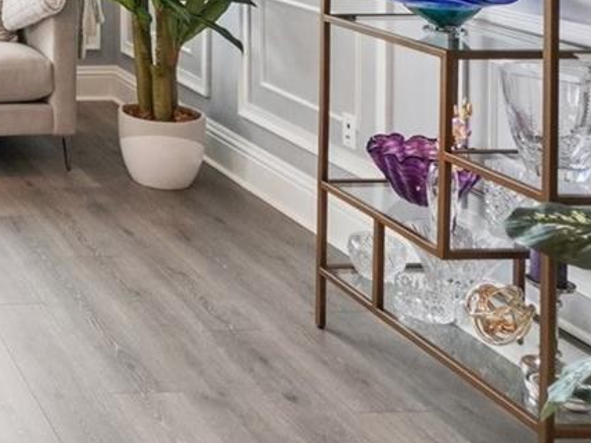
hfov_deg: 25.9
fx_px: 922
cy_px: -134
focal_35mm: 54
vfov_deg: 23.8
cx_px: -303
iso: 250
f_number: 8
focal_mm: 10
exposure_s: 1/30
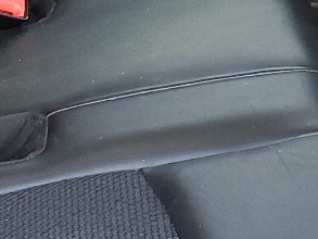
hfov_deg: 13.9
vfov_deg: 10.3
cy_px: -49
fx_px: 1305
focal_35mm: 142
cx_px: 139
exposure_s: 1/120
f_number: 1.5
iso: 86
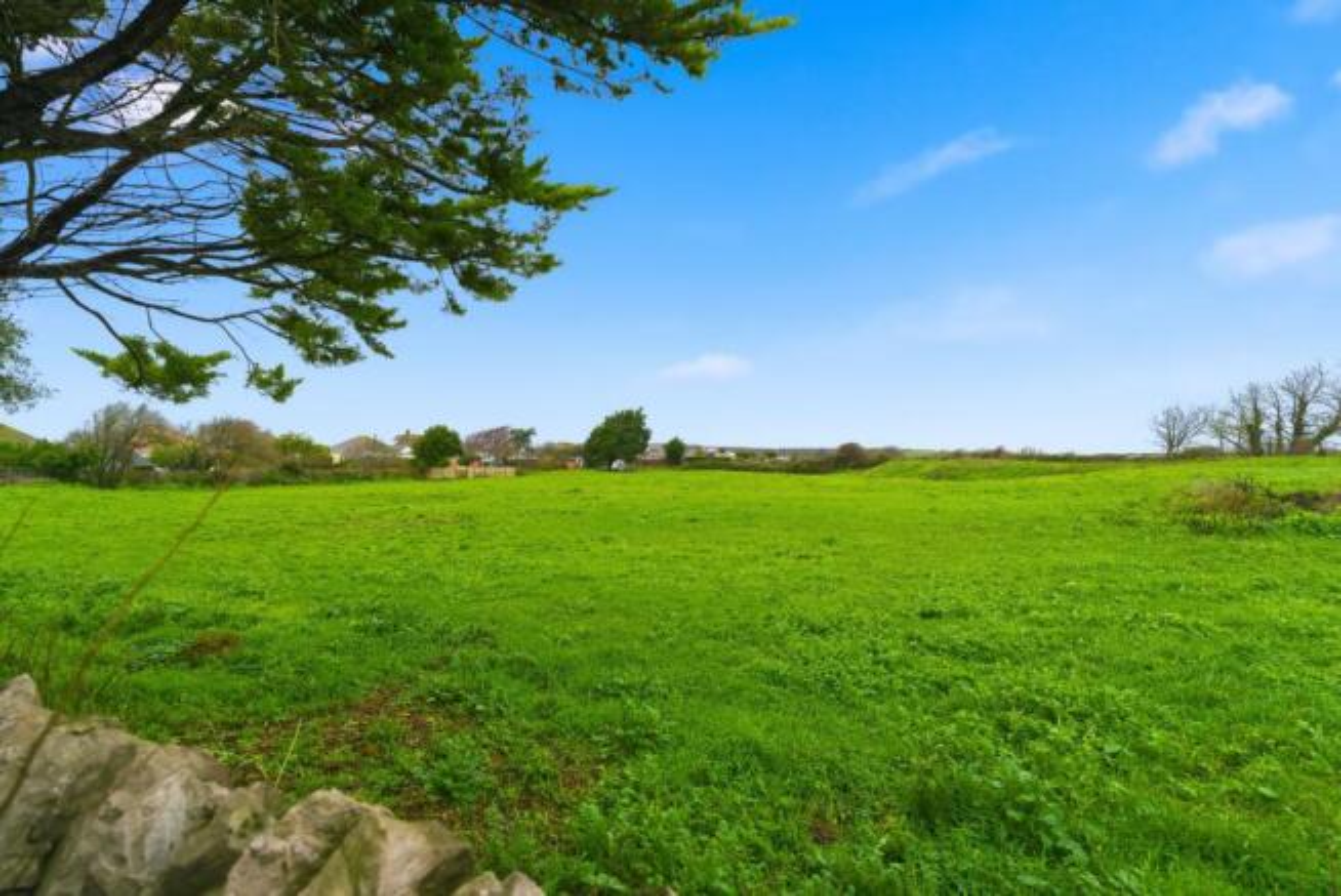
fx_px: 596
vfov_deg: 73.8
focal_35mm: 16
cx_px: 670
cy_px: 448
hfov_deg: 96.7
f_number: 4.5
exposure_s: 1/60
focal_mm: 16
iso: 100
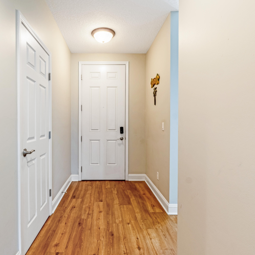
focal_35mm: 22
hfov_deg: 70.0
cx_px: 106
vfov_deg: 70.5
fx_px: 180
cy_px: 128
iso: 250
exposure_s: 1/60
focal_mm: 11
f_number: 9
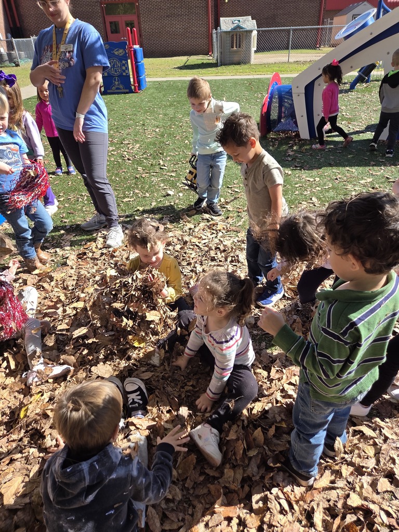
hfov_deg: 58.9
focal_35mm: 23
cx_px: 200
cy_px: 266
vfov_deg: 73.9
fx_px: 353
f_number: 1.8
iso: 80
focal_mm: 5.4
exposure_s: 1/2116
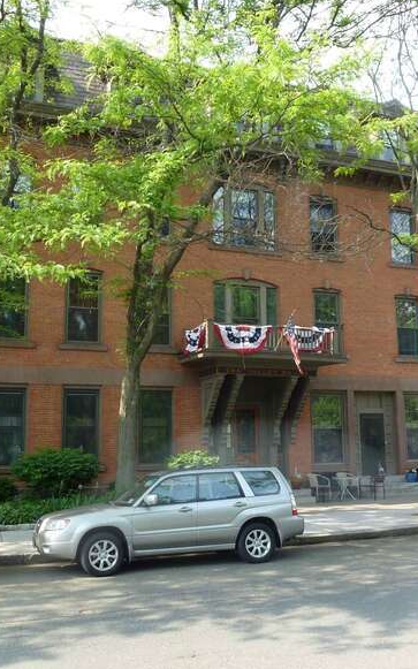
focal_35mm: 35
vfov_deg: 55.3
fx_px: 638
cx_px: 227
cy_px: 339
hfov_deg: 36.2
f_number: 3.5
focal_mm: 4.3
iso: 100
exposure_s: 1/125
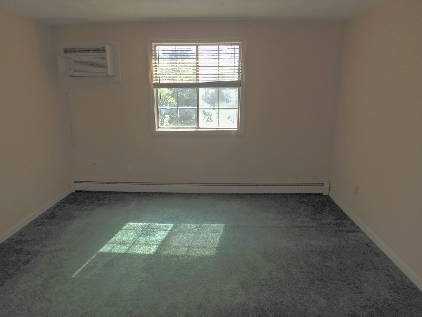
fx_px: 256
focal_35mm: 21
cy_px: 158
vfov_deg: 63.4
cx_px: 211
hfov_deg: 79.0
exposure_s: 1/200
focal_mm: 3.7
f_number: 3.5
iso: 125
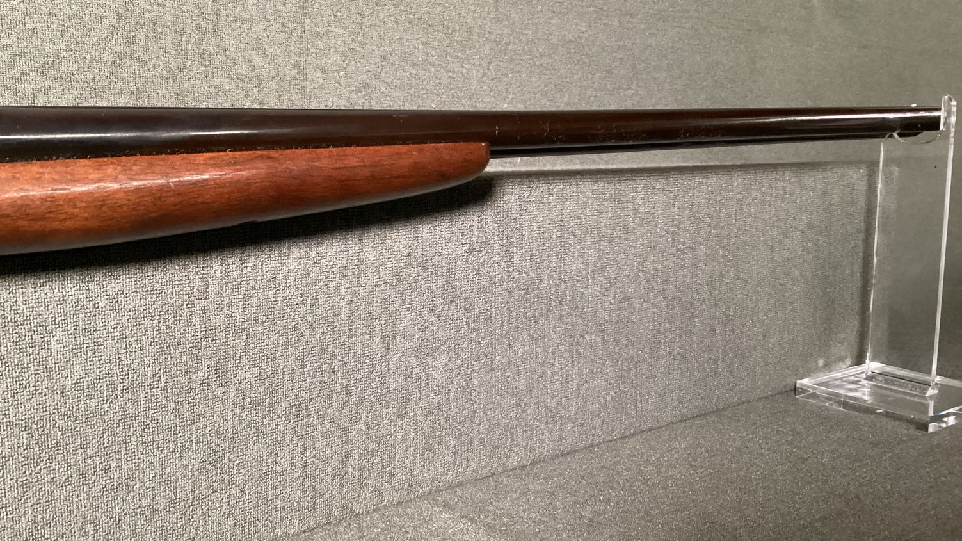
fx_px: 867
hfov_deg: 58.0
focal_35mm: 34
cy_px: 263
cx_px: 484
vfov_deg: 34.6
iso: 500
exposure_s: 1/30
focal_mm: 3.3
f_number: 2.4
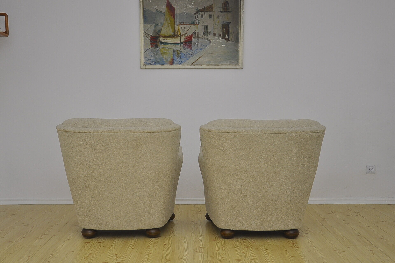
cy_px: 132
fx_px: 461
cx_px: 198
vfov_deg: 31.9
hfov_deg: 46.4
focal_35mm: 42
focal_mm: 28
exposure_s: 1/160
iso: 400
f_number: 4
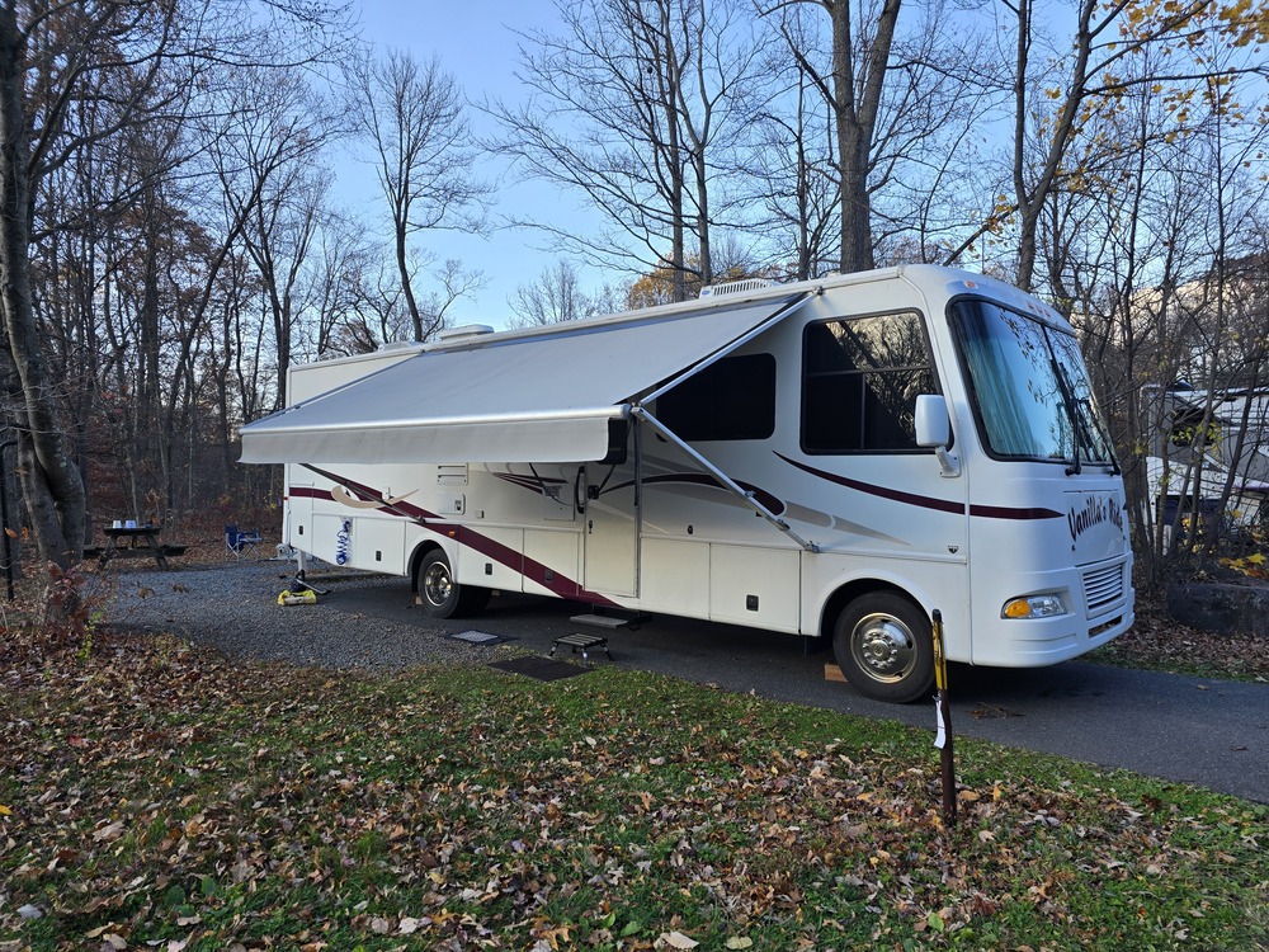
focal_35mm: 23
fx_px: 843
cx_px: 634
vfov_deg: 58.9
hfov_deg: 73.9
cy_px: 476
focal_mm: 6.3
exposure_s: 1/180
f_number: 1.7
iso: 16
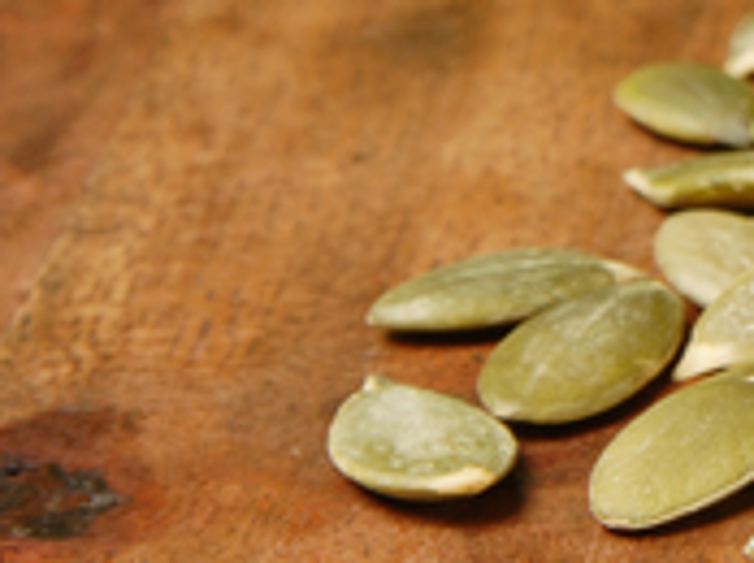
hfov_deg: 4.9
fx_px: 8579
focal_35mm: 394
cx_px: 1738
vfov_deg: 3.7
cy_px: -472
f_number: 10
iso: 100
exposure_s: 1/125
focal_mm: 55
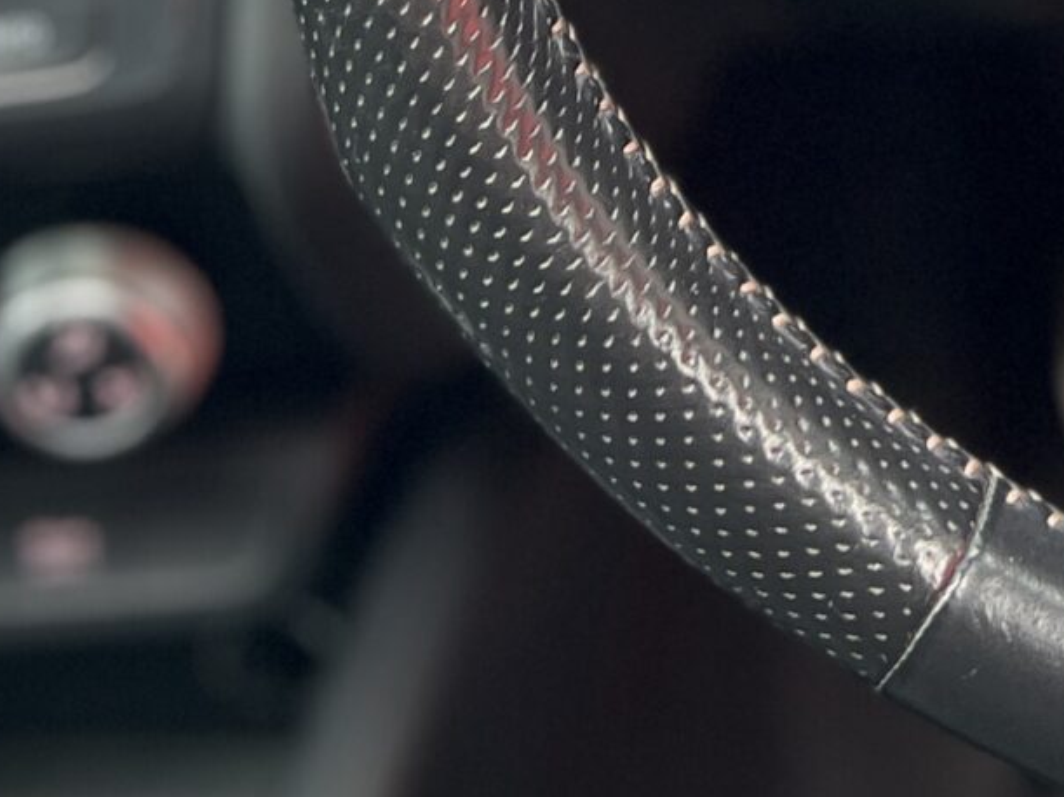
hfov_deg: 17.5
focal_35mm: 109
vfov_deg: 12.4
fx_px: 3350
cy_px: -649
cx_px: 1118
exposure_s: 1/121
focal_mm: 5.7
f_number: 1.5
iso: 64
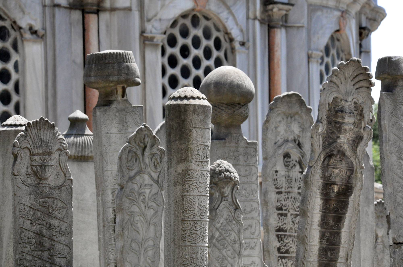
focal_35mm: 180
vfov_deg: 7.6
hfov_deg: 11.4
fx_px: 2012
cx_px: 202
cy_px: 134
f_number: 10
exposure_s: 1/1600
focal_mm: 120
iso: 3200
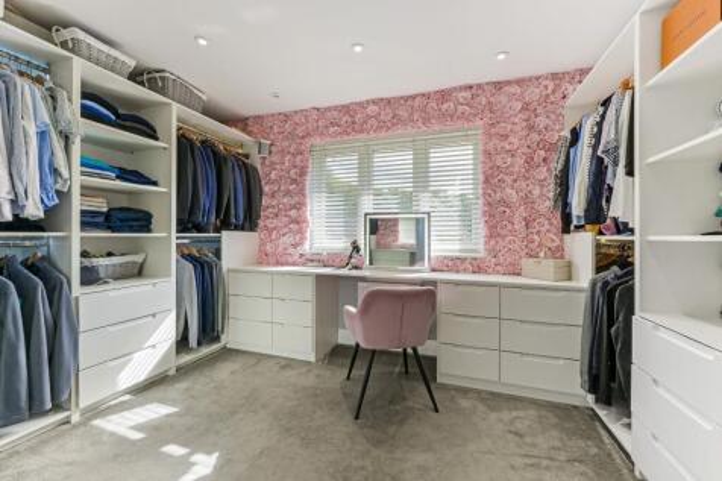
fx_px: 281
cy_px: 240
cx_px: 361
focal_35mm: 14
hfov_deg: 104.3
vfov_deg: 81.2
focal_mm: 14
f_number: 14
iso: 400
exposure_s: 1/10
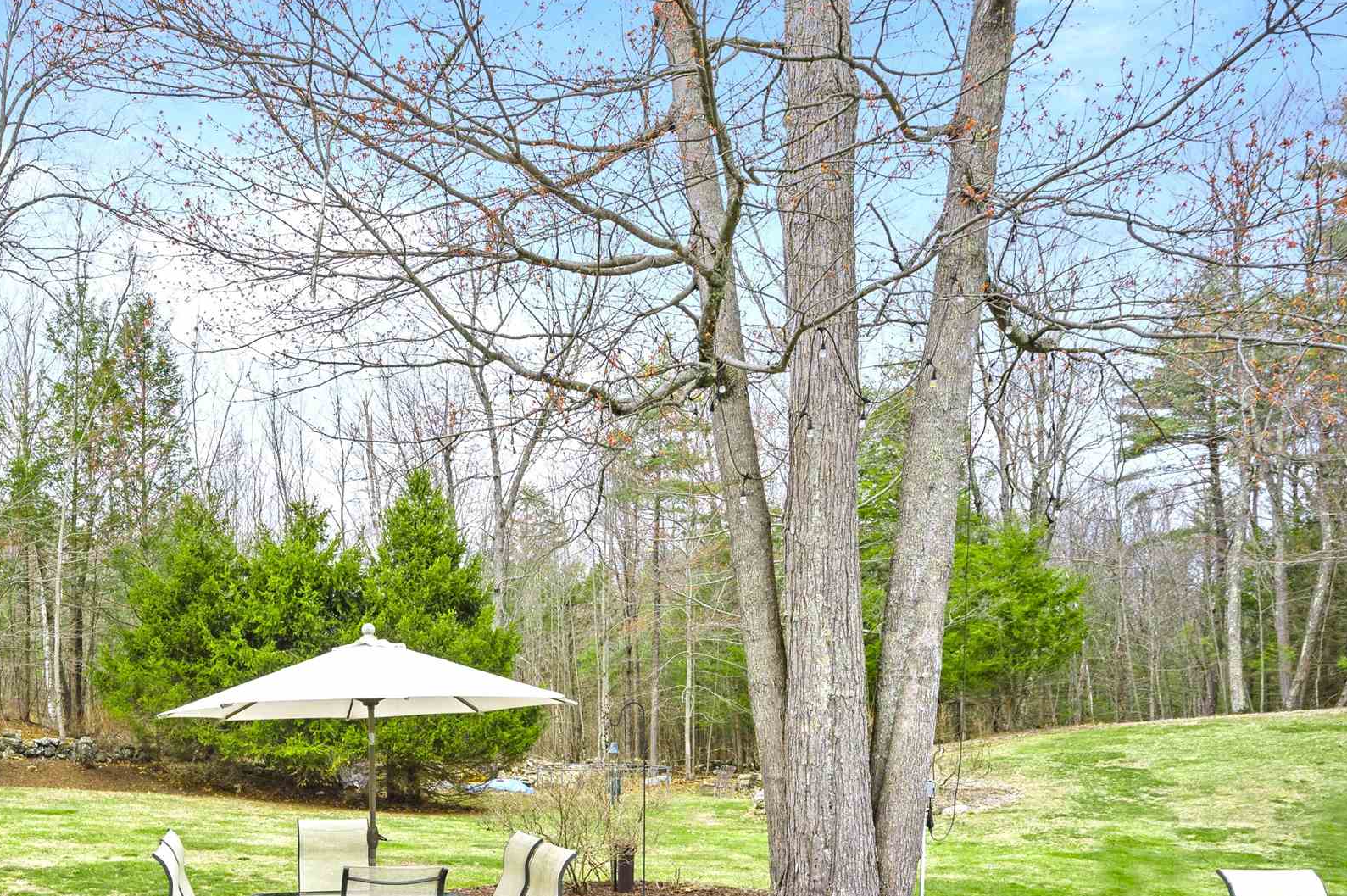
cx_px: 306
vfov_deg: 43.0
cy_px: 710
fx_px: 1084
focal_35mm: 29
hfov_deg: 59.6
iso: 250
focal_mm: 15
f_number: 7.1
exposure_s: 1/20
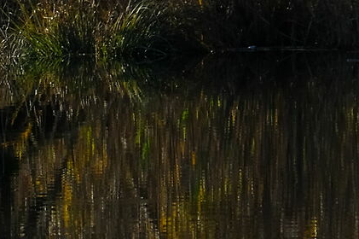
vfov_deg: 0.7
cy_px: -68
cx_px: -501
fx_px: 19619
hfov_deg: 1.0
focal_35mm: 1969
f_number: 9
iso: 200
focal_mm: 230
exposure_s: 1/160
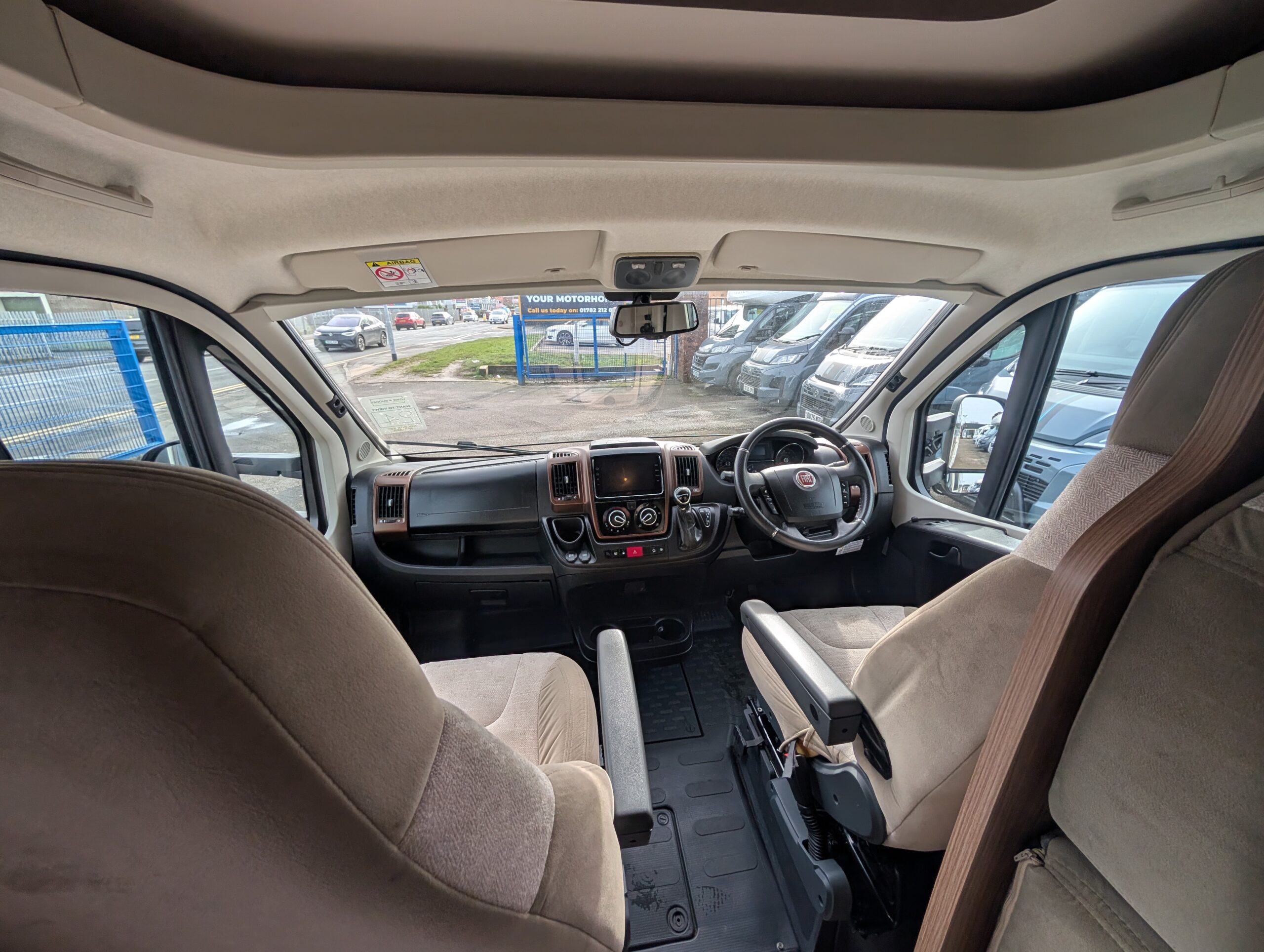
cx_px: 632
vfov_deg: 94.6
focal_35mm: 12
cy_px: 476
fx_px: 439
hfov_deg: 110.5
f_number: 1.7
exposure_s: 1/447
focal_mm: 2.02
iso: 48
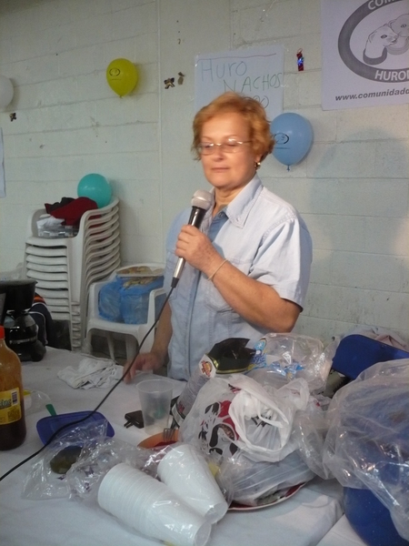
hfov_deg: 40.7
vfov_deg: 52.6
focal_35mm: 35
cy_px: 273
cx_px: 204
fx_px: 551
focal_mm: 5.8
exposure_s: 1/30
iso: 320
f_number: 2.8
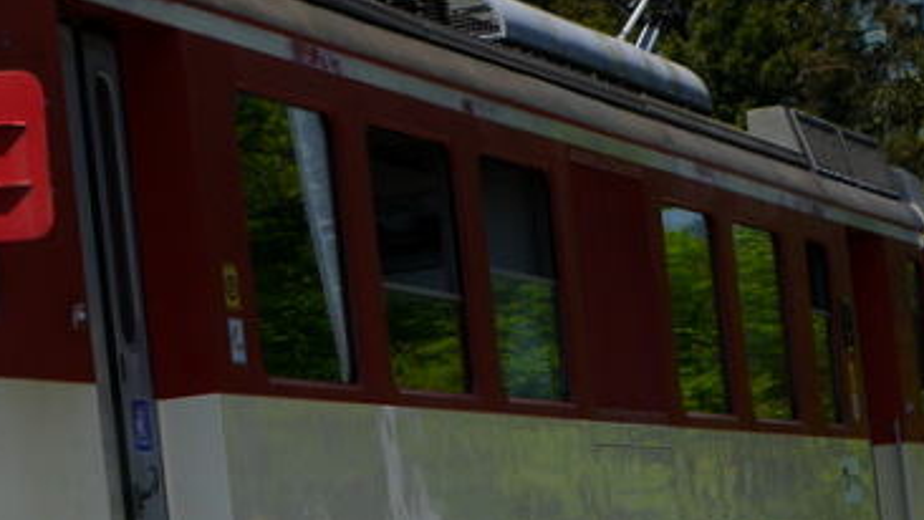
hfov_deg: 10.6
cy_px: 399
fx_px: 4901
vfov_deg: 6.1
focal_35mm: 200
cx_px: -197
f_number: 9
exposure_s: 1/320
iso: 160
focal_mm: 28
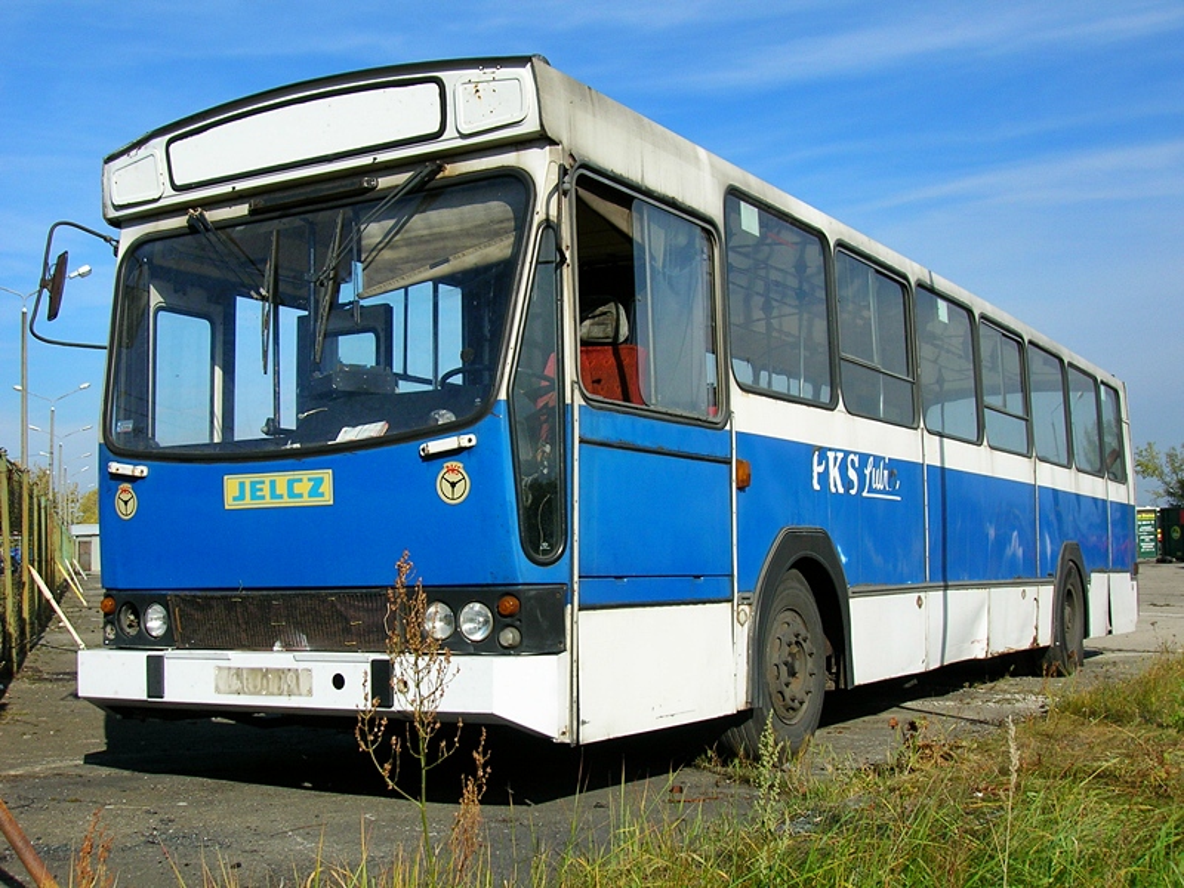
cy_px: 444
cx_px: 592
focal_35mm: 42
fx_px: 1437
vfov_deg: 34.3
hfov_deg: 44.8
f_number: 5.2
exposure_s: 1/374
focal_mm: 7
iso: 50
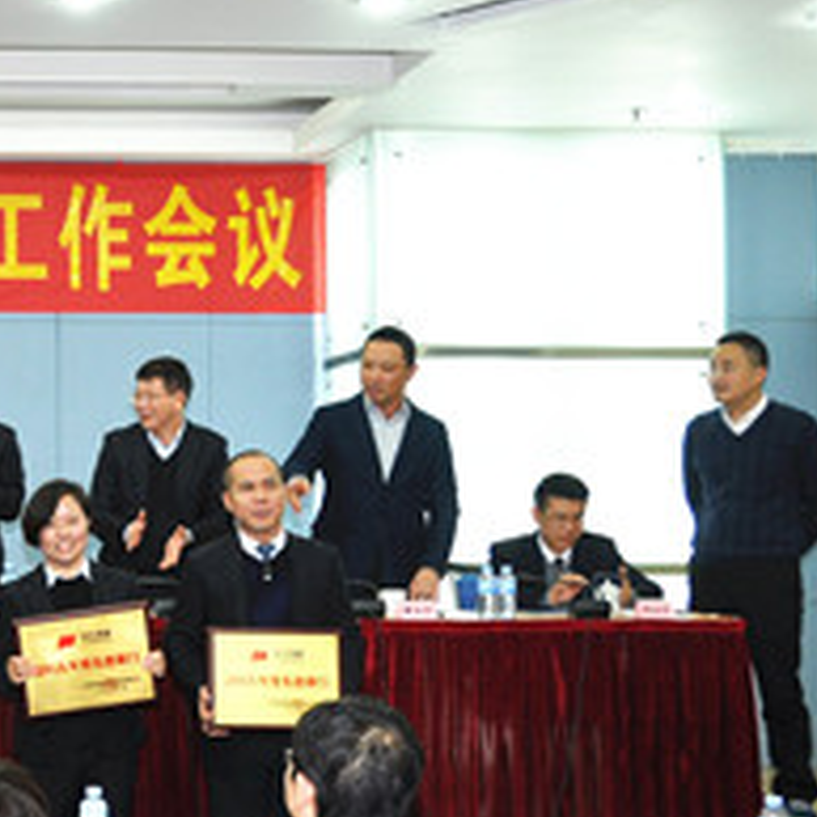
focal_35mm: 66
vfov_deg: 25.9
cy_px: 571
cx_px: -174
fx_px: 1762
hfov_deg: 23.7
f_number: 3.5
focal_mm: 20
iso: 500
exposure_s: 1/50
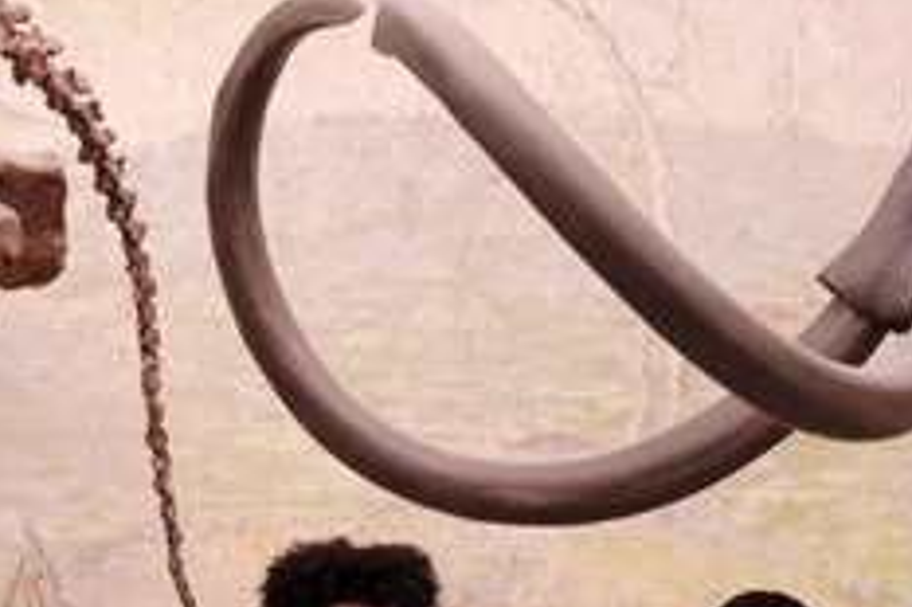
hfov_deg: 15.8
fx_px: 3012
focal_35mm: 119
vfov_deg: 11.2
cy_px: 768
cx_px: -454
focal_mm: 5.4
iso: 200
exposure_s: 1/60
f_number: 1.8
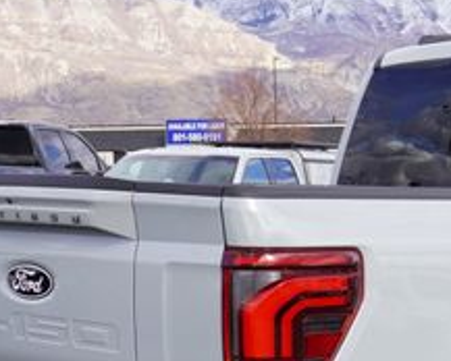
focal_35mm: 108
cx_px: 490
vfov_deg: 14.0
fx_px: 1443
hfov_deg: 17.2
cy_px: 396
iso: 100
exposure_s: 1/100
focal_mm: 26
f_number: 8
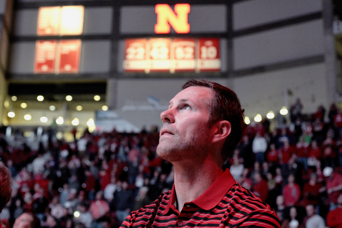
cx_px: 171
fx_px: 475
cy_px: 114
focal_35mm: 50
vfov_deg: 27.0
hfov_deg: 39.6
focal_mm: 50
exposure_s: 1/160
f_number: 4
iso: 5000
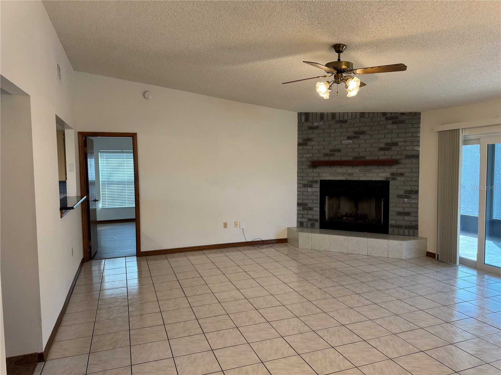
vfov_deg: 56.8
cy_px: 188
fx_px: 347
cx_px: 250
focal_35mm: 24
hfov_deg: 71.6
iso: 80
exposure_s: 1/120
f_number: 1.78
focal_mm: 6.76
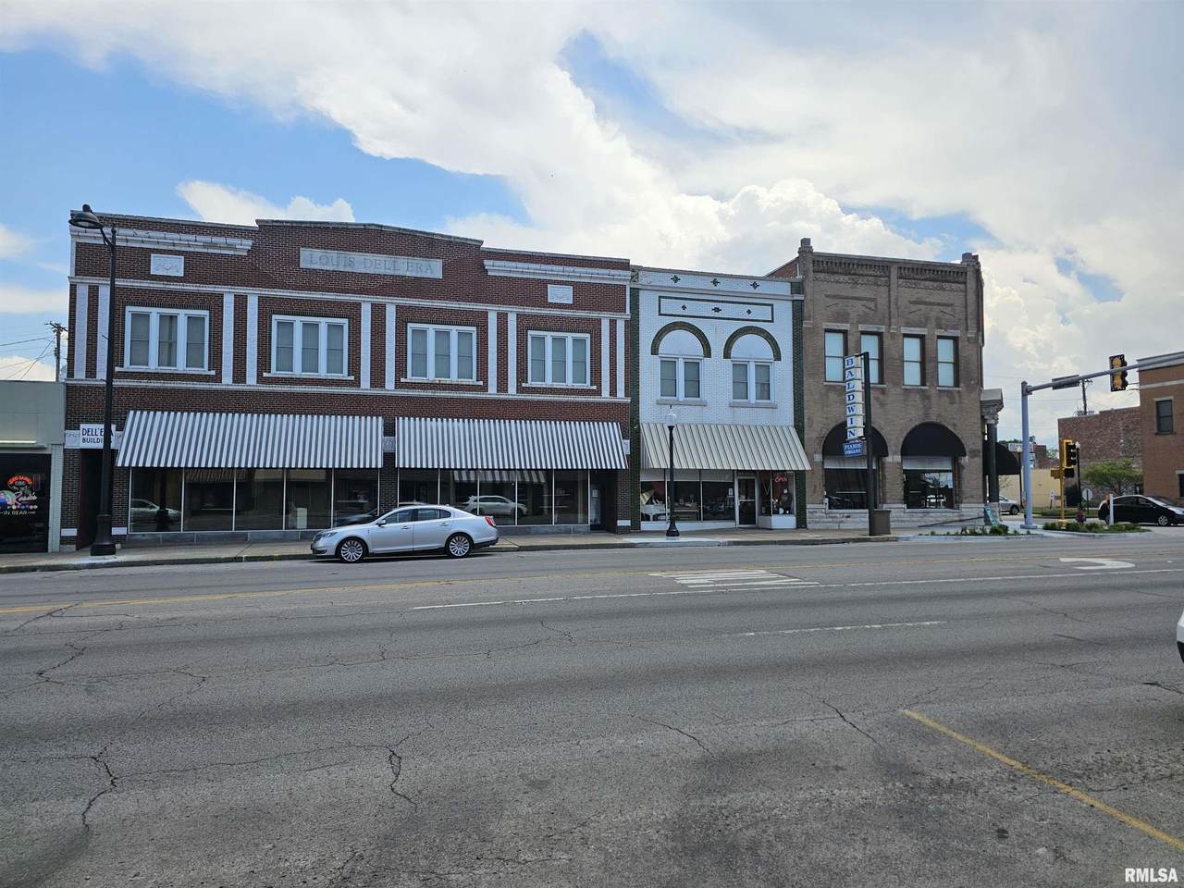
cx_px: 592
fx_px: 787
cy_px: 444
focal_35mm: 23
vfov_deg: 58.9
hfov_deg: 73.9
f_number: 1.7
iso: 10
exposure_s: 1/868
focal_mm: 6.3
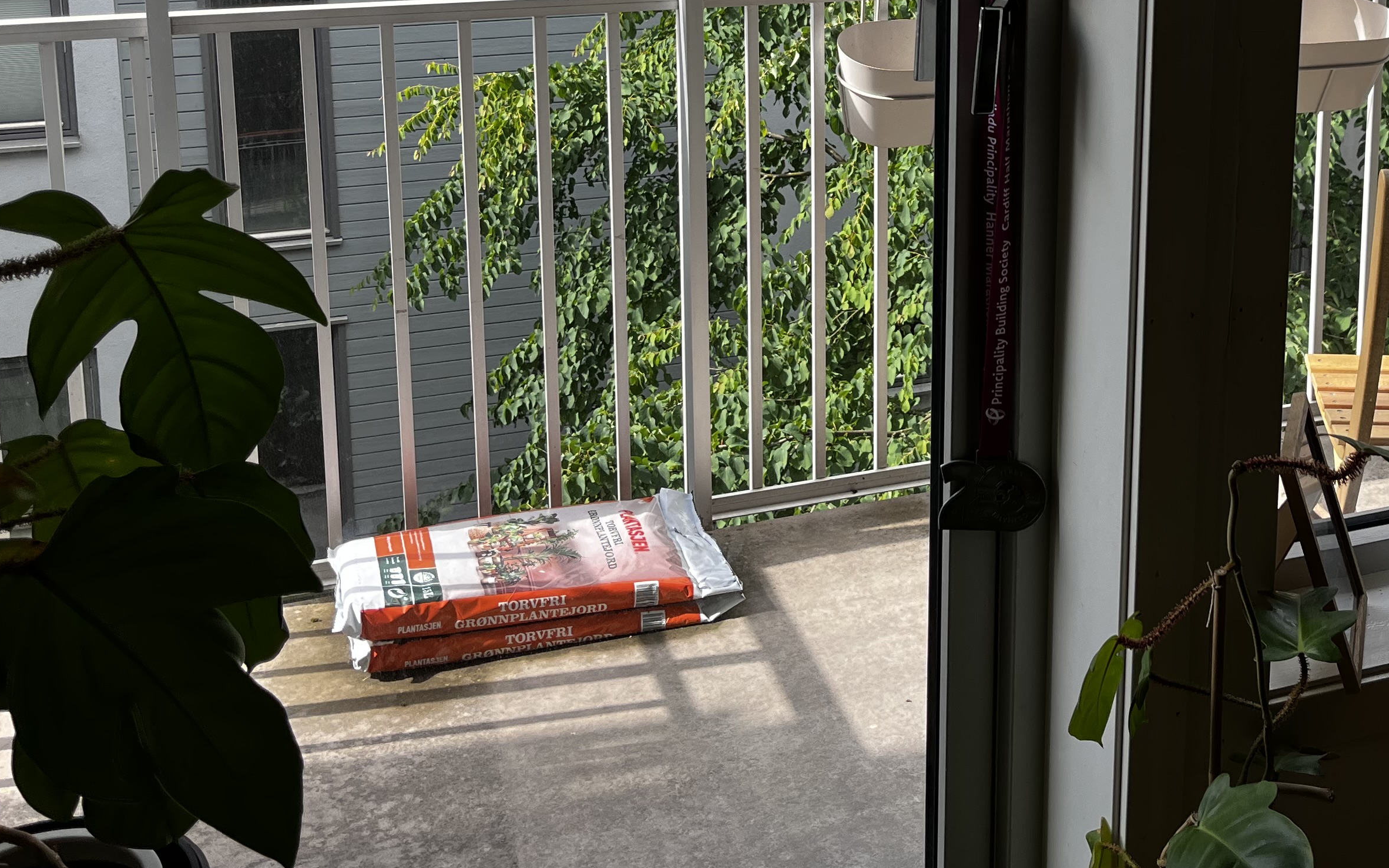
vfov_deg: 26.4
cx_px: 1026
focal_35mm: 47
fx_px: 1779
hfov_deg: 41.5
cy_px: 58
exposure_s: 1/400
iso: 50
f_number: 1.6
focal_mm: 5.1
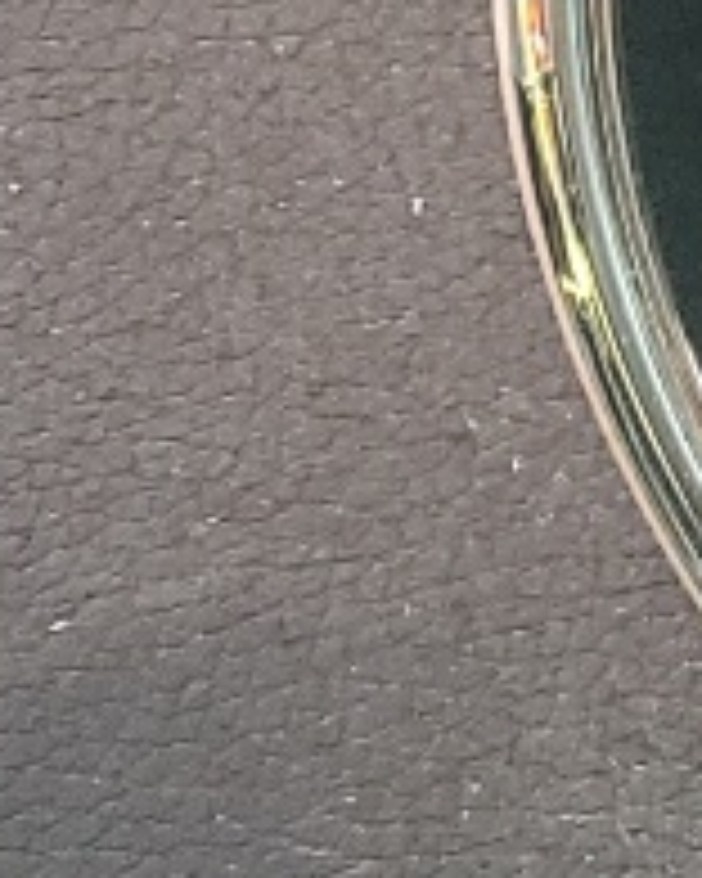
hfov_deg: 5.7
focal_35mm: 208
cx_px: 3321
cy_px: -324
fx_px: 5402
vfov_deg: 9.1
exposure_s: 1/120
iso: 90
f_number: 1.5
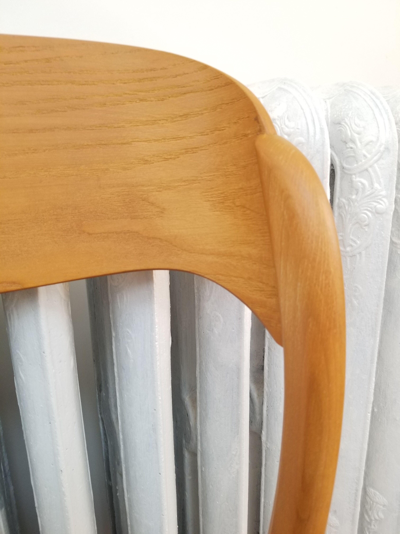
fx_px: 401
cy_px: 267
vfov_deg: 67.3
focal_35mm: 26
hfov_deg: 53.1
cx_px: 200
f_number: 1.7
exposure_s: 1/33
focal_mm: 4.25
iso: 160
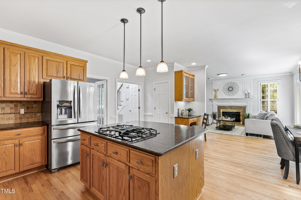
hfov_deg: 100.4
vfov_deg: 77.3
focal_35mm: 15
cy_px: 100
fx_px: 125
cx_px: 150
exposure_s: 1
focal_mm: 10
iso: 100
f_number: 8
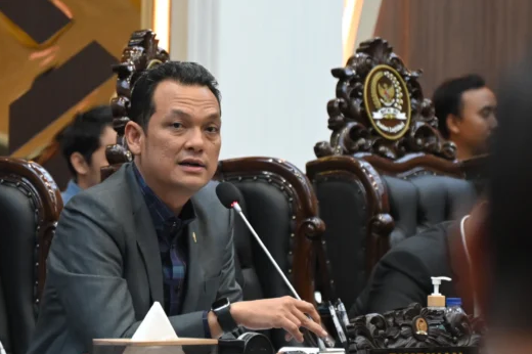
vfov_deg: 6.4
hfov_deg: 9.7
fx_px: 3146
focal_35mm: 213
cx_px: 227
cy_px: 209
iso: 4000
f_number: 6.3
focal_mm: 180
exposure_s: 1/125
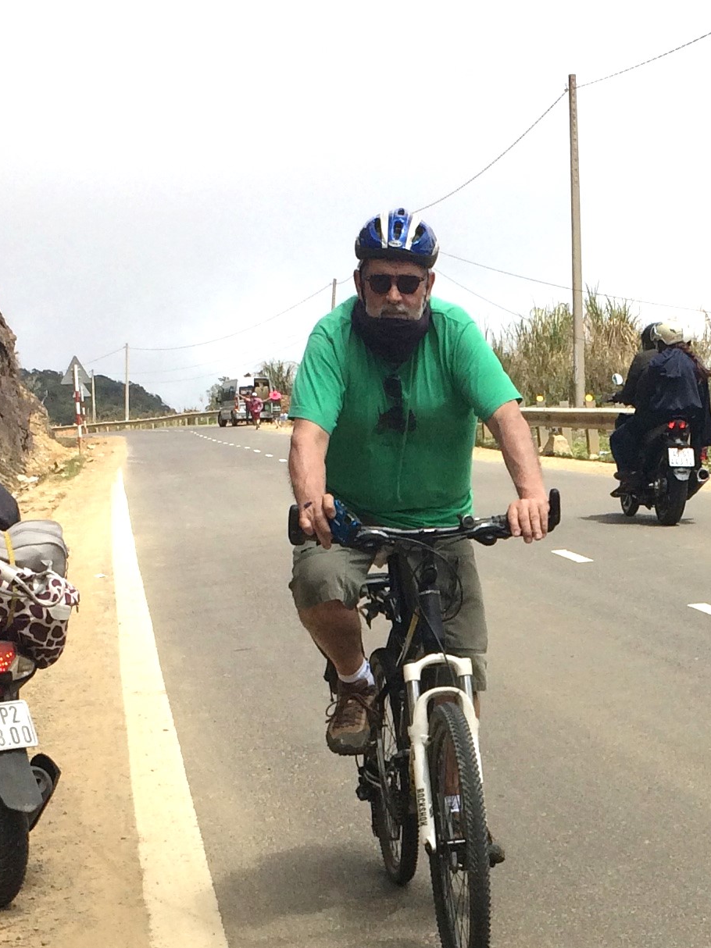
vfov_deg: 24.7
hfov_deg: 18.6
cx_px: 636
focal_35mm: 78
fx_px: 2137
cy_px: 747
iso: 32
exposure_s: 1/3165
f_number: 2.2
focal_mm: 4.15
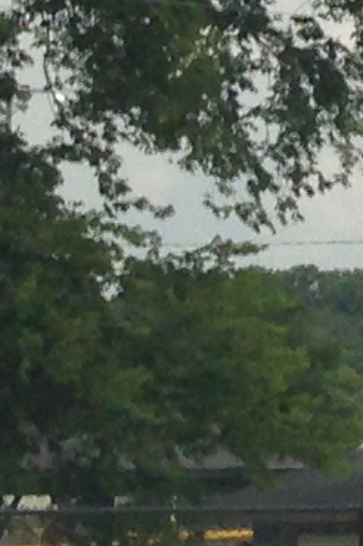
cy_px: 97
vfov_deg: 6.8
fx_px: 4591
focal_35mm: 303
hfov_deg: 3.8
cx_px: 2225
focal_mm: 4.12
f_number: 2.4
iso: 50
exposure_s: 1/2358
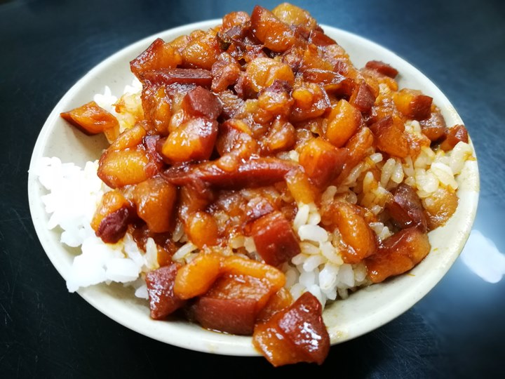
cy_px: 190
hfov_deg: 65.3
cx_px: 252
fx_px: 394
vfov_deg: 51.4
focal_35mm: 27
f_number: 4
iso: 400
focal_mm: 4.5
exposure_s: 1/24
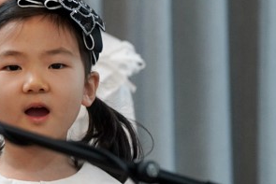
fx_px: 4679
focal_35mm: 610
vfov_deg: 2.3
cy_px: 50
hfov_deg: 3.4
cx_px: -132
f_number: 4
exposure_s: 1/250
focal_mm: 200
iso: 2000
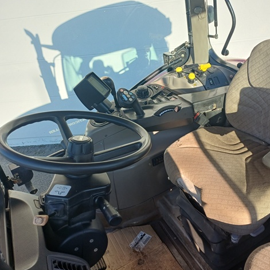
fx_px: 265
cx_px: 174
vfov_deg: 54.0
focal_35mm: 30
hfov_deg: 53.2
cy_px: 135
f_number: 1.8
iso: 50
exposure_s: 1/271
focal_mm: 4.65
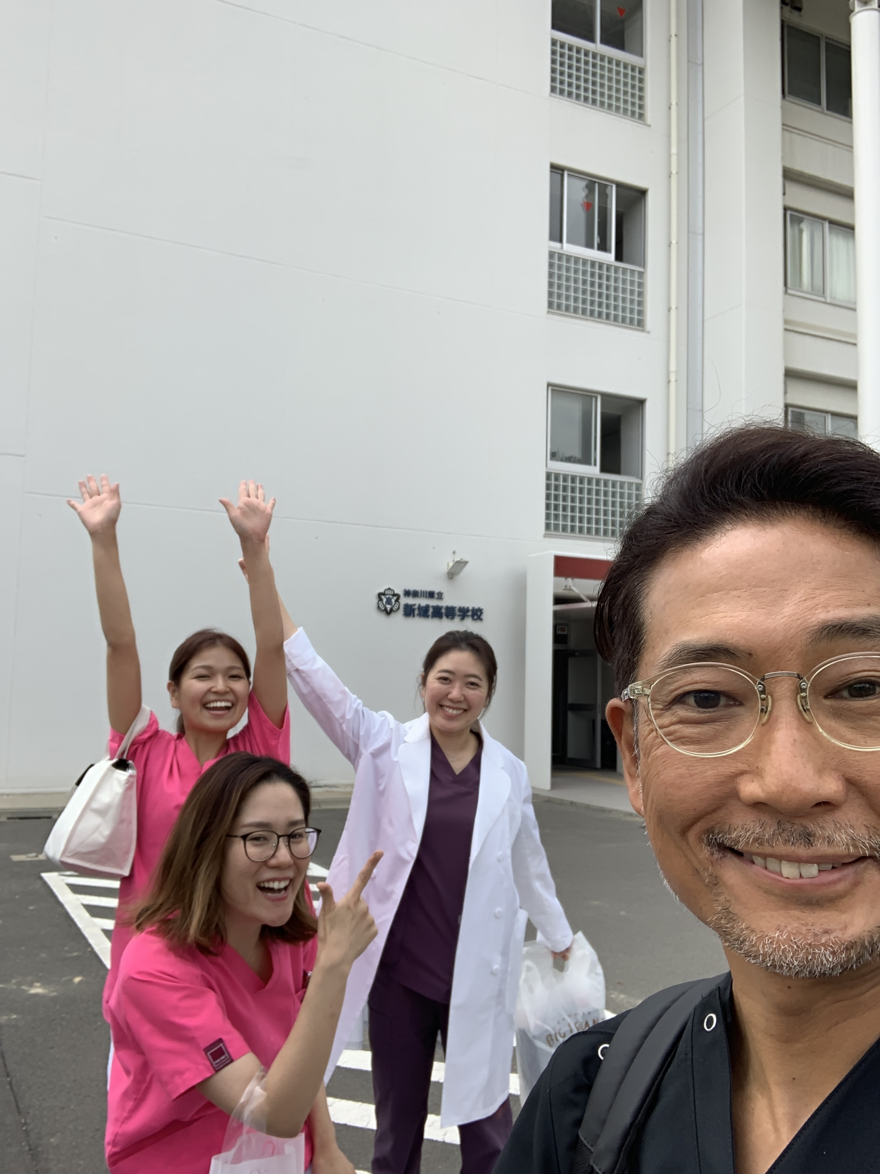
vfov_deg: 56.8
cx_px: 440
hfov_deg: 44.2
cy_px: 587
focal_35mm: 32
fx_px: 1085
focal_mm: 2.9
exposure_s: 1/265
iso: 16
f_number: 2.2
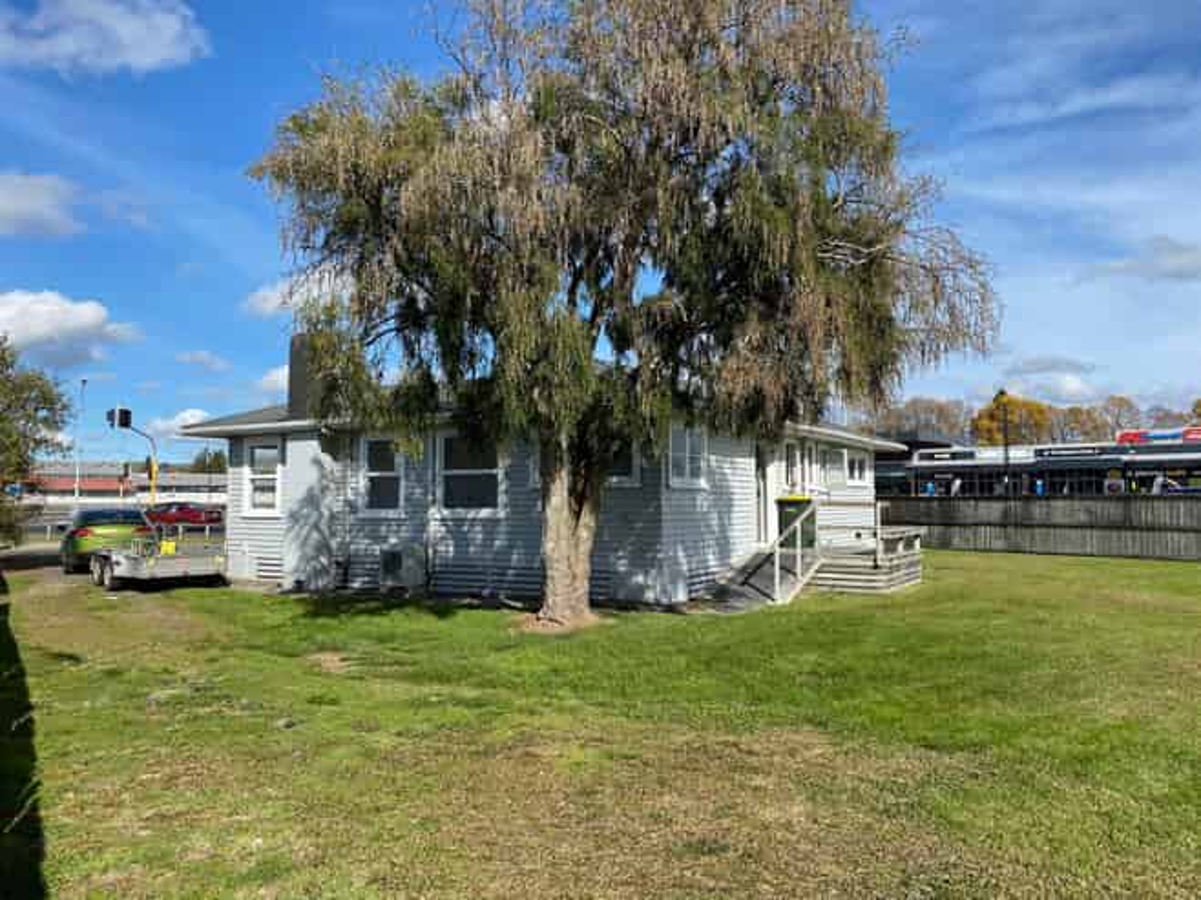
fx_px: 902
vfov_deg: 53.0
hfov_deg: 67.3
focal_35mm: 26
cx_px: 600
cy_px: 450
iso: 32
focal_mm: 4.25
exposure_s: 1/2577
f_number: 1.8
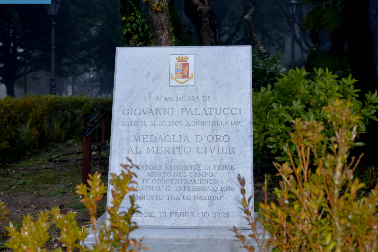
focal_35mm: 59
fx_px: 619
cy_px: 129
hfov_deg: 33.9
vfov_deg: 23.0
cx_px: 176
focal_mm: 30
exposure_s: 1/60
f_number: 4
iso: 160
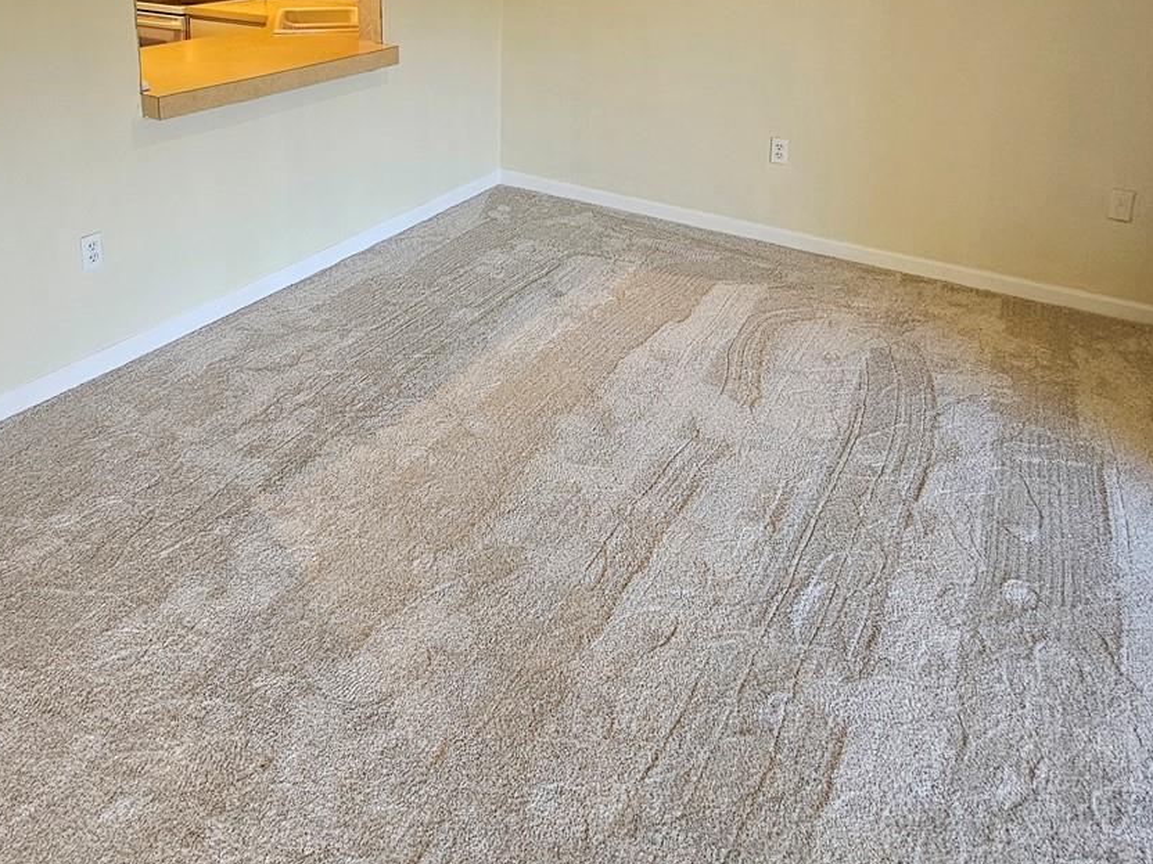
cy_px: 84
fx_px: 833
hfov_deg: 68.5
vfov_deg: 48.9
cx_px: 448
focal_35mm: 25
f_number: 2.2
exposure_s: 1/60
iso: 160
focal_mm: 2.2
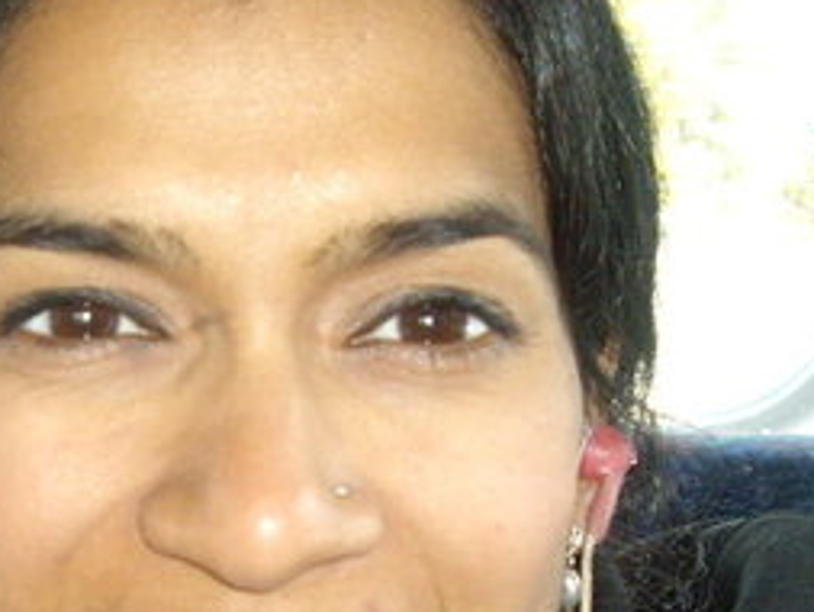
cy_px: 451
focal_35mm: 96
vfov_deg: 15.4
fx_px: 2259
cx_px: 212
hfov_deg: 20.3
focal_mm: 6.2
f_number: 2.7
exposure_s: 1/40
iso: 200
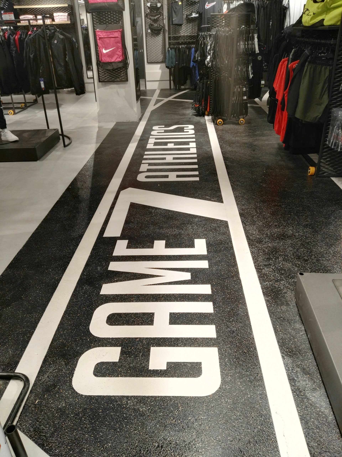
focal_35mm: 28
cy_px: 228
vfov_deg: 63.4
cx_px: 171
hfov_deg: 49.7
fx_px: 369
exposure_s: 1/126
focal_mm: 2.96
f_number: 2
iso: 64
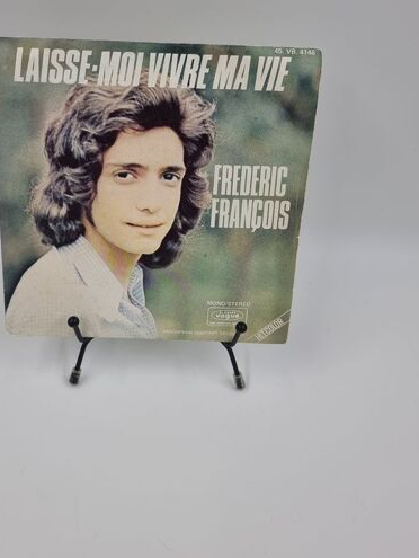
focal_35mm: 31
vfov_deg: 57.8
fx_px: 500
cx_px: 164
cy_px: 218
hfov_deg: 45.2
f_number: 1.8
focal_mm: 6.7
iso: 50
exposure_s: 1/171
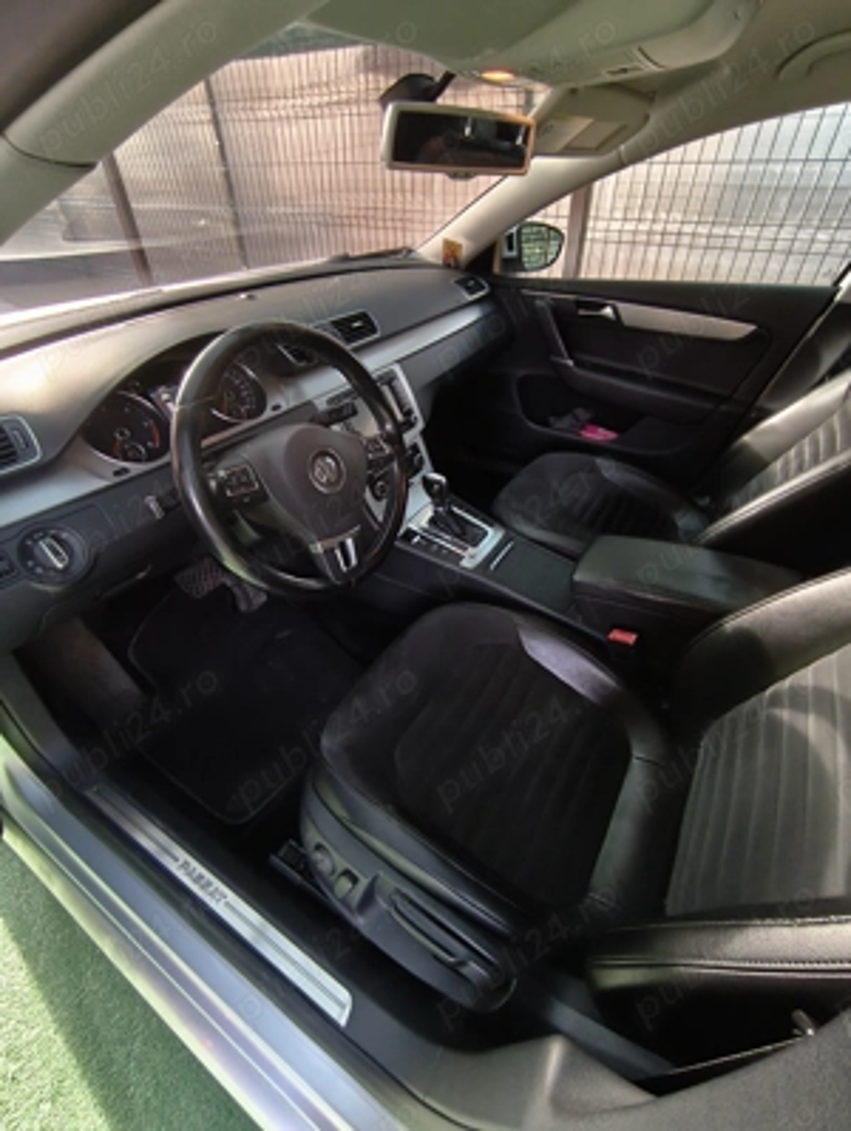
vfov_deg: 98.1
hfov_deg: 81.8
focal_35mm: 15
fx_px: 491
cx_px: 426
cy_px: 566
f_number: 2.2
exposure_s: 1/50
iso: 320
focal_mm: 1.65
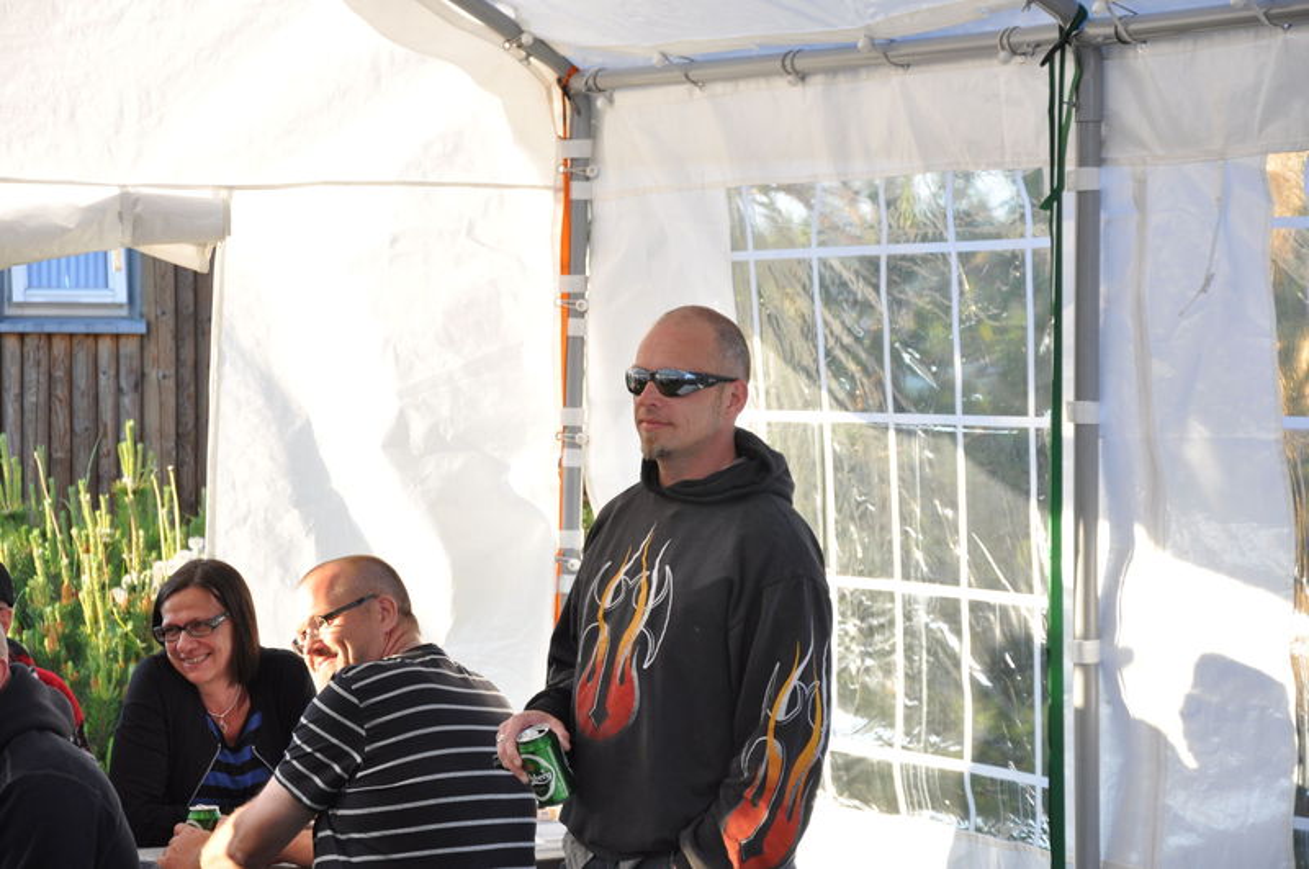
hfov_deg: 18.2
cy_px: 434
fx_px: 4085
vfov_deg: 12.1
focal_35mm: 112
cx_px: 654
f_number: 6.3
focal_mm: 75
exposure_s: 1/80
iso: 320
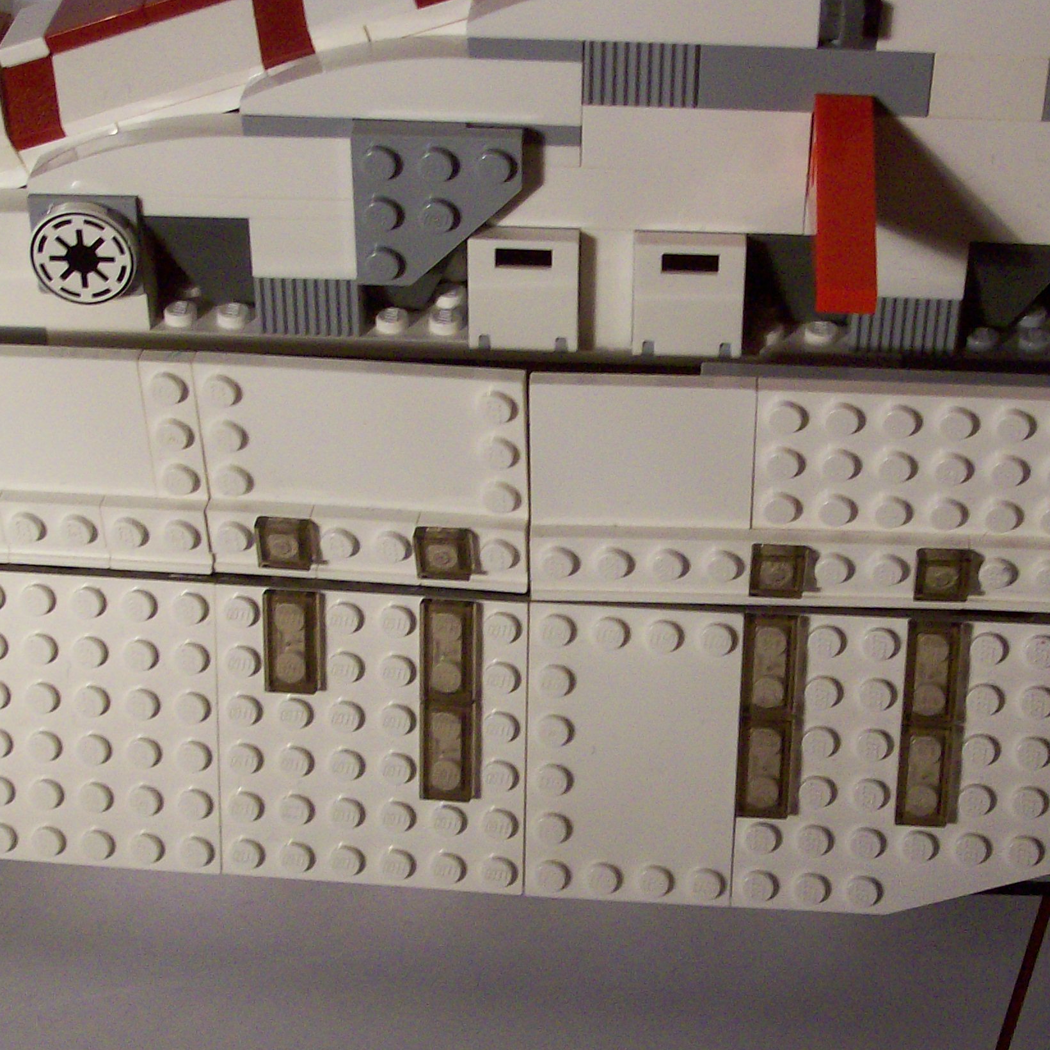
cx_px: 568
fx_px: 2368
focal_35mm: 69
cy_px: 639
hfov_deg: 25.0
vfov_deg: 24.9
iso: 145
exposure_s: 1/42
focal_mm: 7.6
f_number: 3
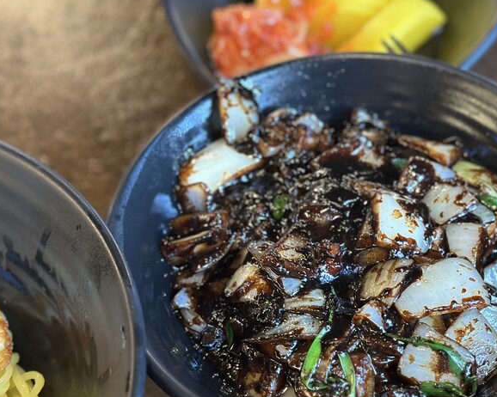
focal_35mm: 73
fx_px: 1073
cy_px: 256
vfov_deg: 20.9
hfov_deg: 25.9
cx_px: 328
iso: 400
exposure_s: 1/60
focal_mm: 6.86
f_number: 1.78
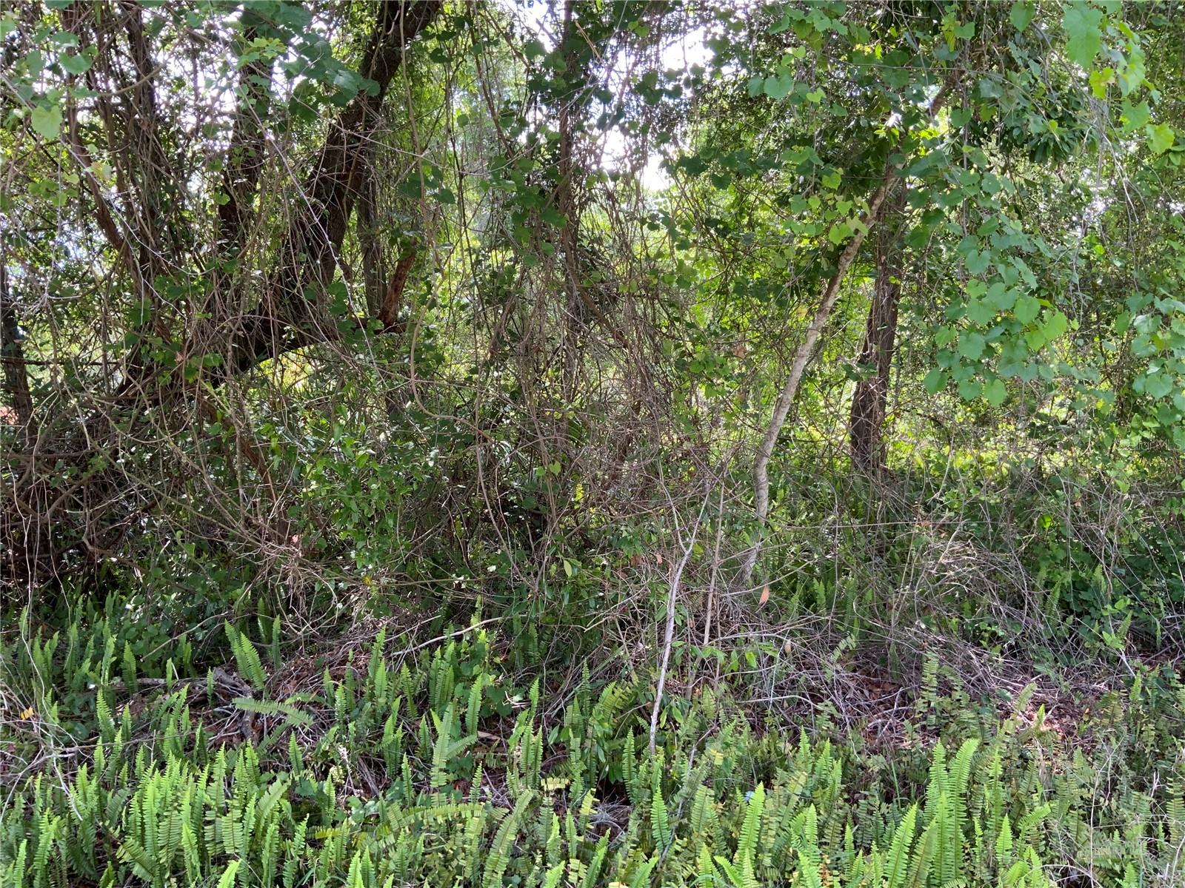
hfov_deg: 61.7
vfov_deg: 48.2
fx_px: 993
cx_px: 592
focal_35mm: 29
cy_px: 444
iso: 32
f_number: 1.8
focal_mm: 3
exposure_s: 1/122
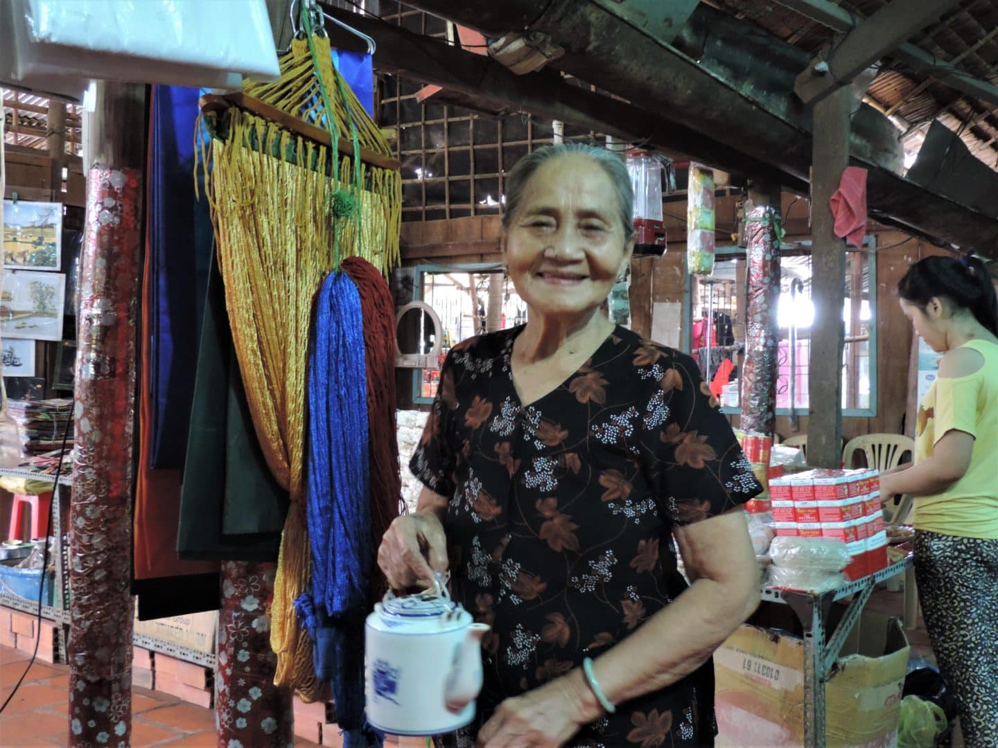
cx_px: 499
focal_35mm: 40
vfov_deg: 36.0
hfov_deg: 46.8
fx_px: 1153
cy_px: 374
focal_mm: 7.1
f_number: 3.3
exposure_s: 1/13
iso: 720
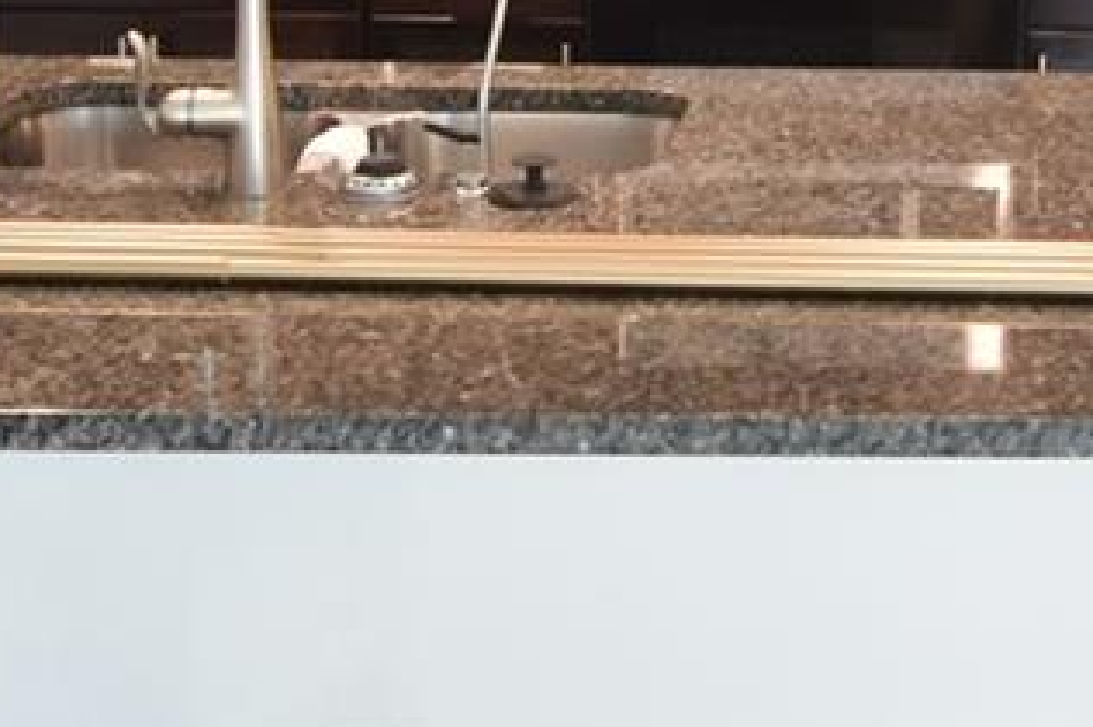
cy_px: -156
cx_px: 1121
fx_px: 2305
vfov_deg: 17.1
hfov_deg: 25.2
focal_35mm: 76
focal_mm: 10
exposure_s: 1/45
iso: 800
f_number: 3.5
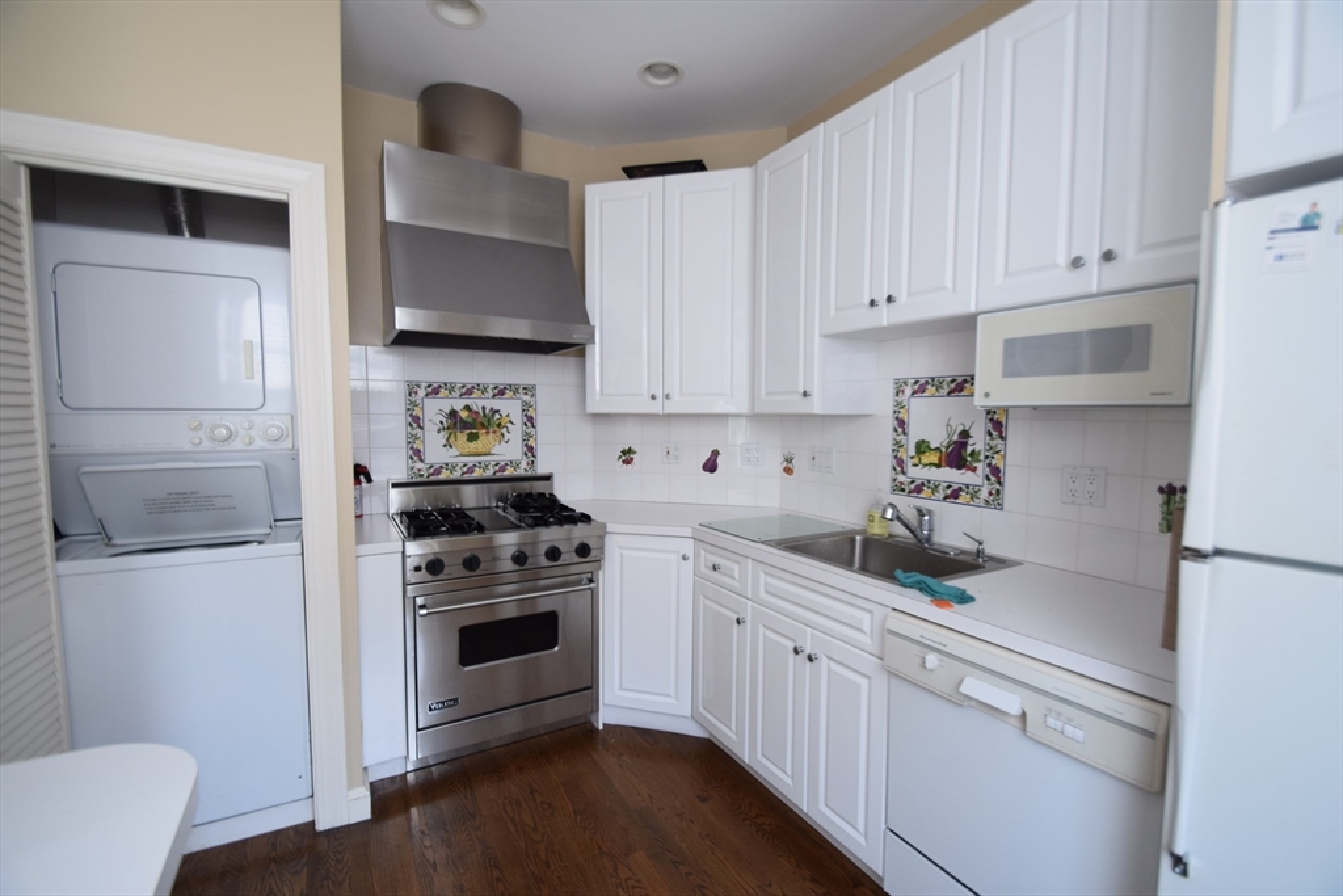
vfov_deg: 77.3
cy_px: 448
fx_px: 560
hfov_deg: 100.4
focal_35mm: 15
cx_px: 672
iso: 400
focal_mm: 10
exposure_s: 1/100
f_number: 5
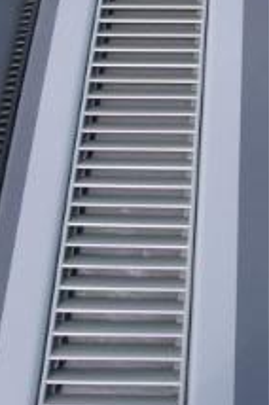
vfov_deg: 17.5
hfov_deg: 12.2
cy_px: -93
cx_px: 269
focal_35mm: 111
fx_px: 1248
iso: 100
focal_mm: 8
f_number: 7.6
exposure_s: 1/142
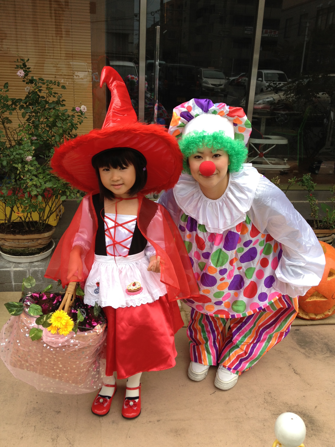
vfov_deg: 52.6
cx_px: 168
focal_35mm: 35
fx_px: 452
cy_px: 224
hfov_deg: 40.7
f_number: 2.4
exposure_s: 1/295
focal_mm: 4.28
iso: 50
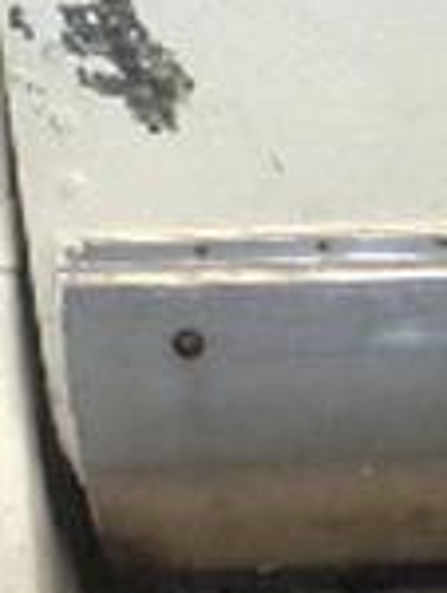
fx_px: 1906
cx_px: 518
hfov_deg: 13.1
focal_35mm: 111
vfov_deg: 17.3
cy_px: 579
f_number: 3.7
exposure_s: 1/25
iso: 280
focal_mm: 4.5
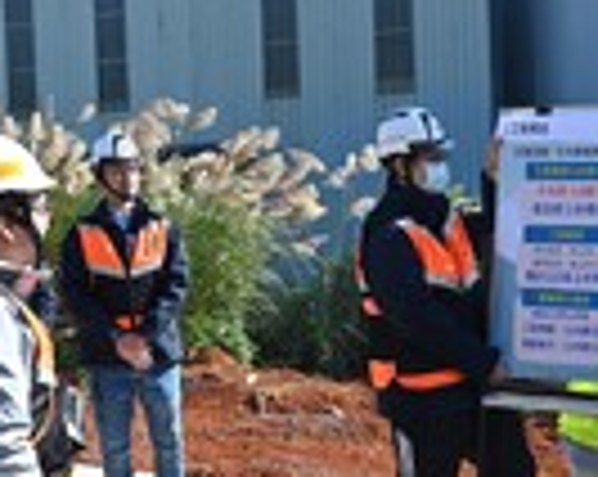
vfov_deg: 22.4
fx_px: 1202
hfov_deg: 27.9
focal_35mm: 68
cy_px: 299
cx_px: 265
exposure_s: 1/200
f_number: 5.6
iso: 64
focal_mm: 24
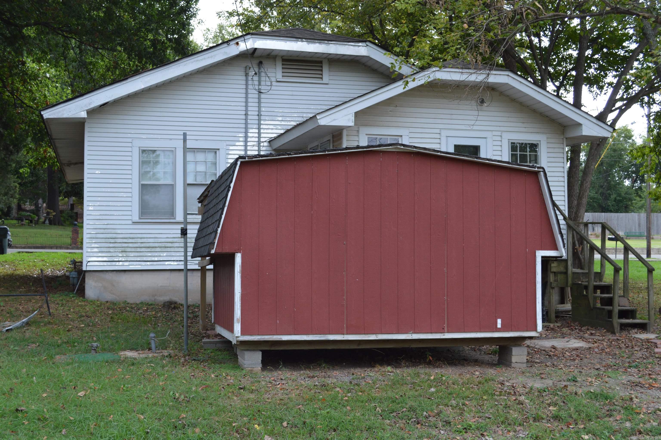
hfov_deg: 43.6
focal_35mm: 45
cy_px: 220
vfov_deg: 29.8
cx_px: 330
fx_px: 825
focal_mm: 30
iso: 360
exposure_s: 1/125
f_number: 5.6
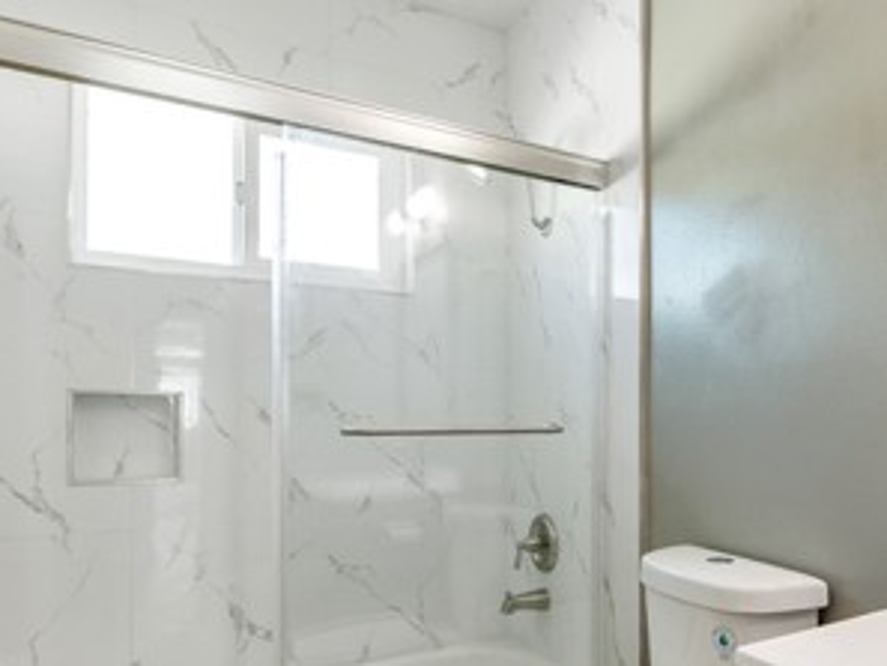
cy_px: 423
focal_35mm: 29
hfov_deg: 57.1
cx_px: 711
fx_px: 743
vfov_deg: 47.7
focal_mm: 14
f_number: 4.5
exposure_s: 1/80
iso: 400
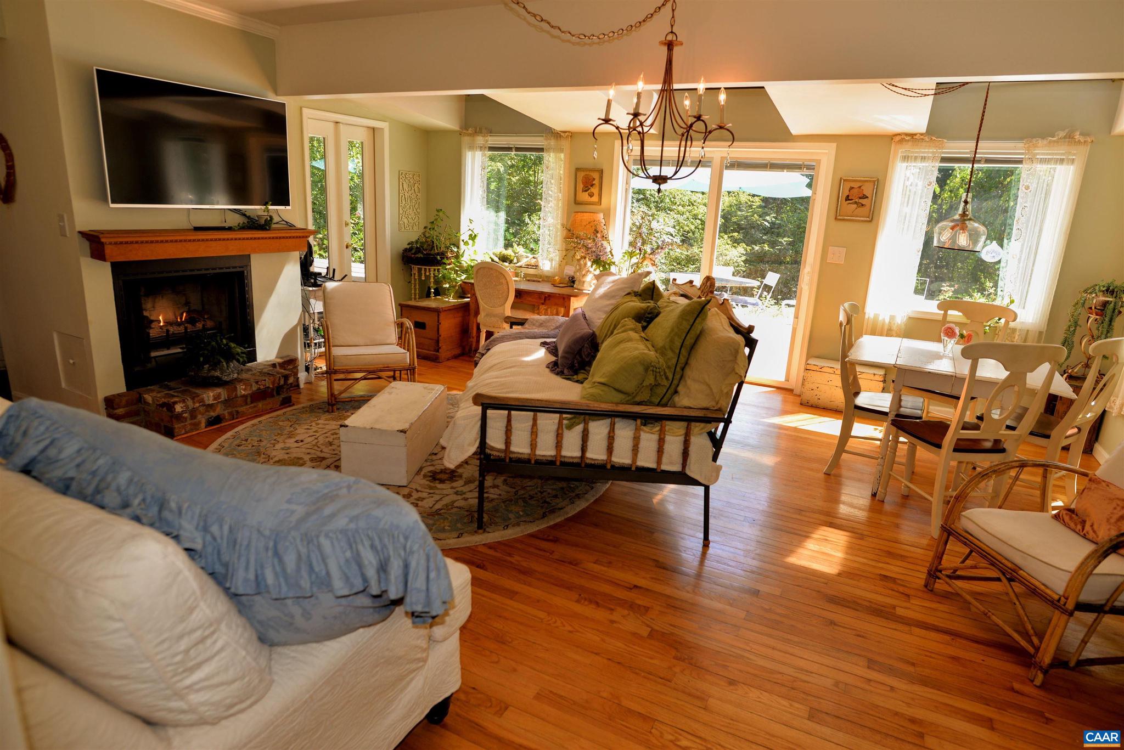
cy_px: 375
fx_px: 625
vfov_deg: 62.0
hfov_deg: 84.0
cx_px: 562
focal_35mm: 20
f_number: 3.2
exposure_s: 1/160
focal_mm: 20
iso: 200
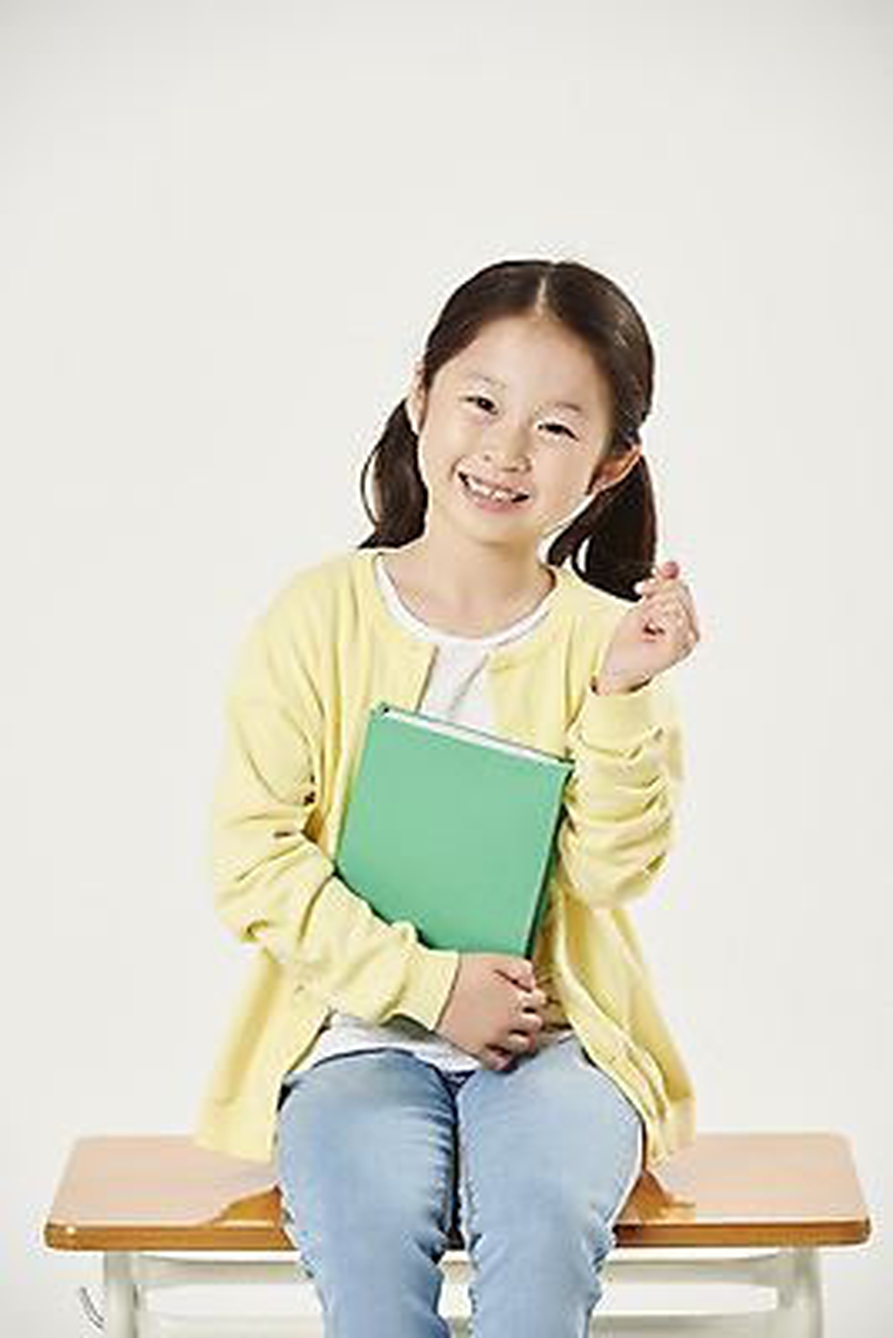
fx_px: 7435
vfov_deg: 10.3
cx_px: 446
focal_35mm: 200
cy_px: 669
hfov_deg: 6.9
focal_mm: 200
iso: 125
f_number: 8
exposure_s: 1/125
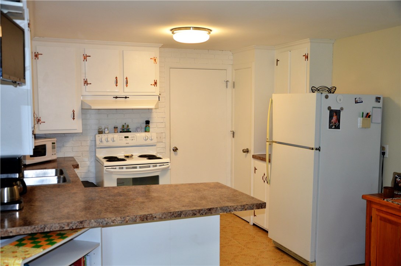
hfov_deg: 51.4
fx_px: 417
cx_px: 200
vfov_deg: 35.3
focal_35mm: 38
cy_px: 133
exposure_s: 1/60
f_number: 4
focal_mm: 25
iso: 500
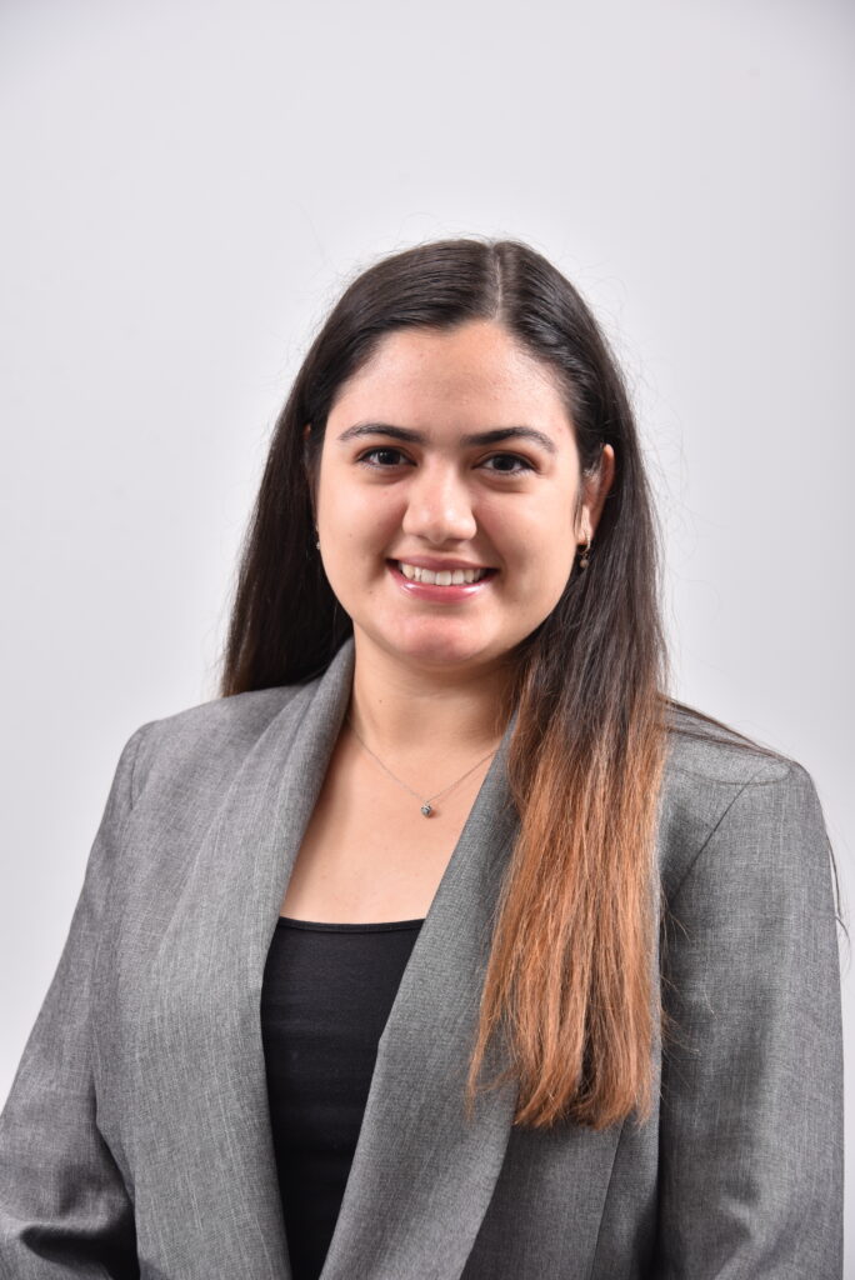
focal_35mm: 105
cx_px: 428
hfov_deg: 13.1
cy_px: 640
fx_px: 3735
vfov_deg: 19.4
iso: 250
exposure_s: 1/200
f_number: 9
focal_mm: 105
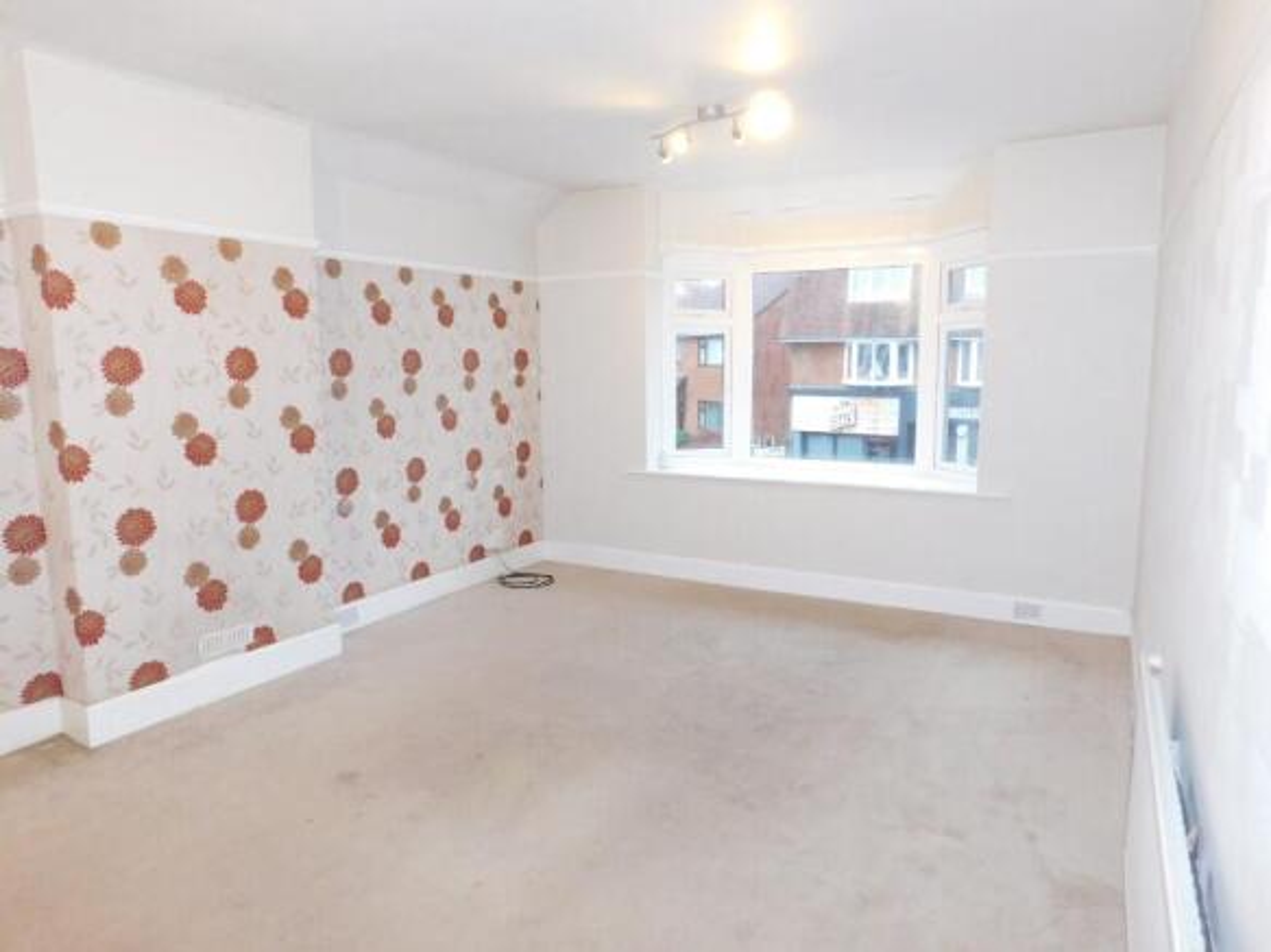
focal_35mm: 23
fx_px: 844
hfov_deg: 73.9
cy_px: 476
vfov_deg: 58.9
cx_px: 636
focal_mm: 4
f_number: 3
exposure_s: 1/30
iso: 200
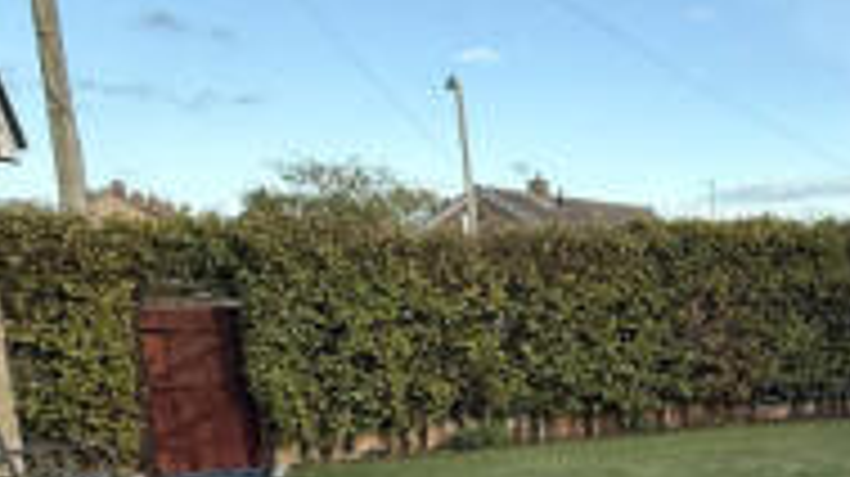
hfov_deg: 35.7
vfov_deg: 24.8
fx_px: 1059
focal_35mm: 47
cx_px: 983
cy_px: 403
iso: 50
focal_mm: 2.22
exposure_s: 1/506
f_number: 2.2
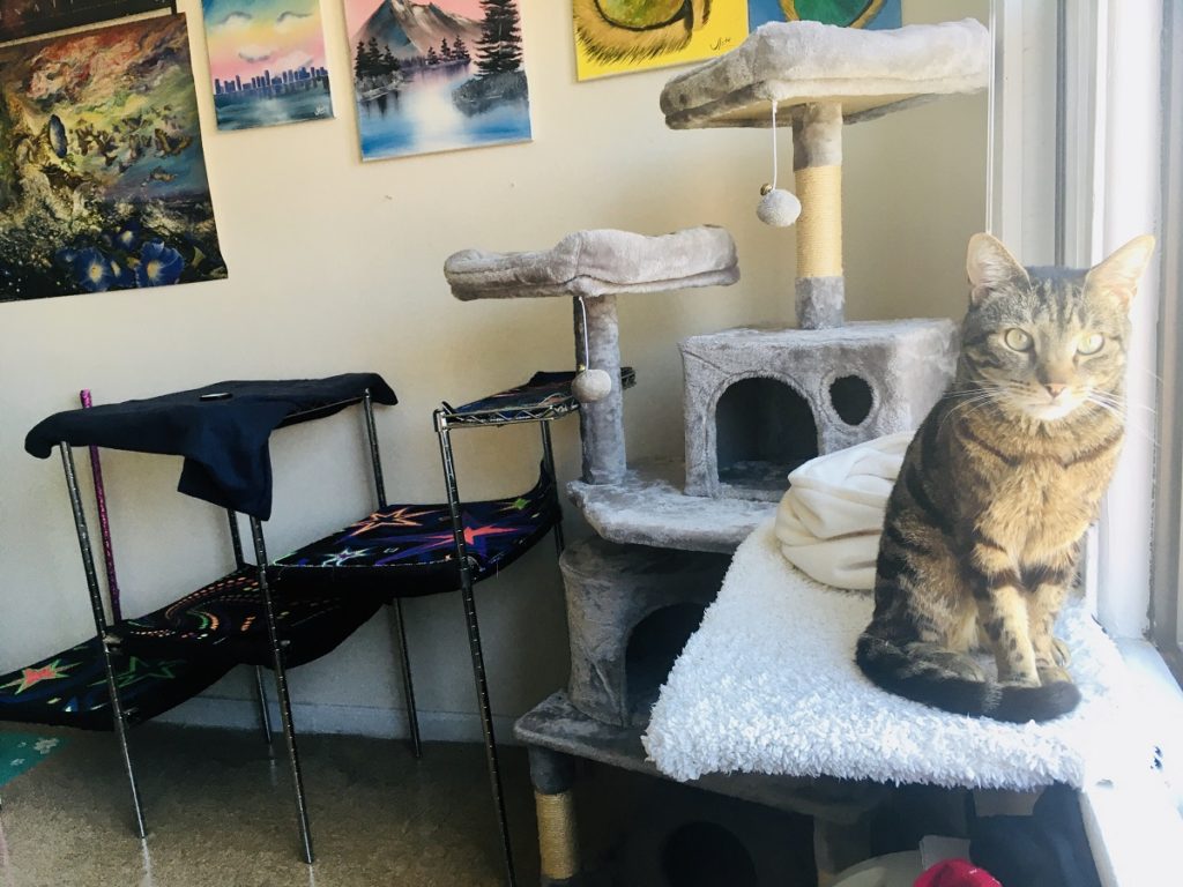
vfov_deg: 48.2
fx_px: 991
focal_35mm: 29
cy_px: 444
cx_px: 592
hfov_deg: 61.7
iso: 25
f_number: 2.2
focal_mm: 4.15
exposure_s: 1/30
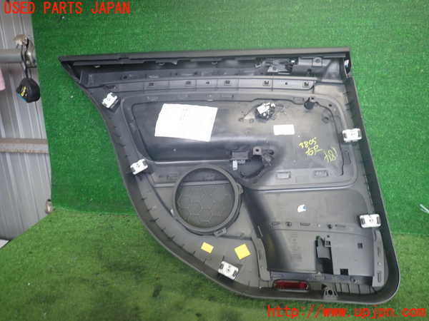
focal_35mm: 25
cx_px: 214
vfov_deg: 54.9
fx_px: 310
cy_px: 160
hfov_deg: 69.4
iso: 200
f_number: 2
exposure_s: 1/50
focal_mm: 4.5
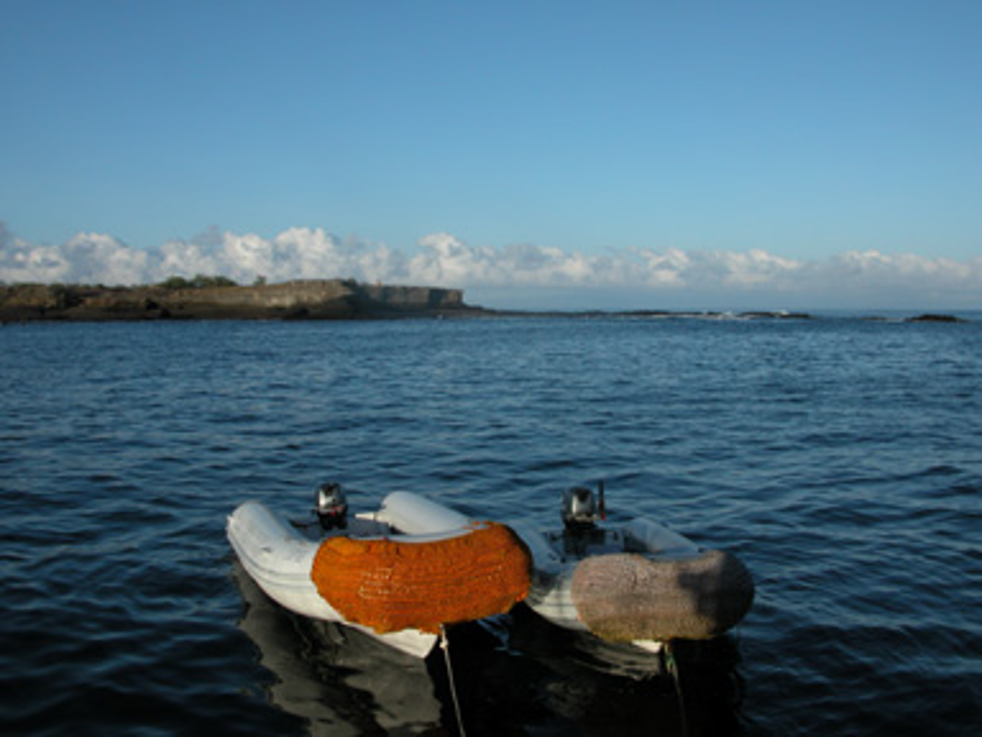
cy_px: 368
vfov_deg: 40.7
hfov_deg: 52.6
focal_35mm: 35
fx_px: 993
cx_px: 491
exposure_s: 1/367
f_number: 7.1
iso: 100
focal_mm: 8.9
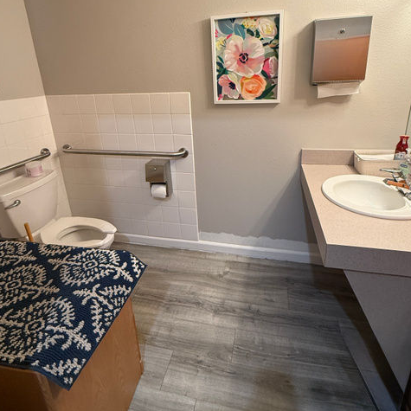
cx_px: 211
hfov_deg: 74.8
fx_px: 269
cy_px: 157
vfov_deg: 73.7
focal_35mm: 20
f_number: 2.2
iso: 320
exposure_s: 1/60
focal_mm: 2.22
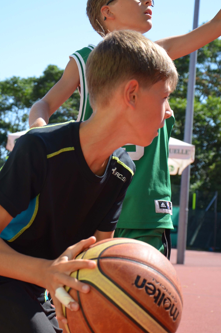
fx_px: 663
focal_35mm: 72
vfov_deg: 28.2
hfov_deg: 18.9
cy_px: 169
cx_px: 81
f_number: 5
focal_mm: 35
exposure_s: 1/1250
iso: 400
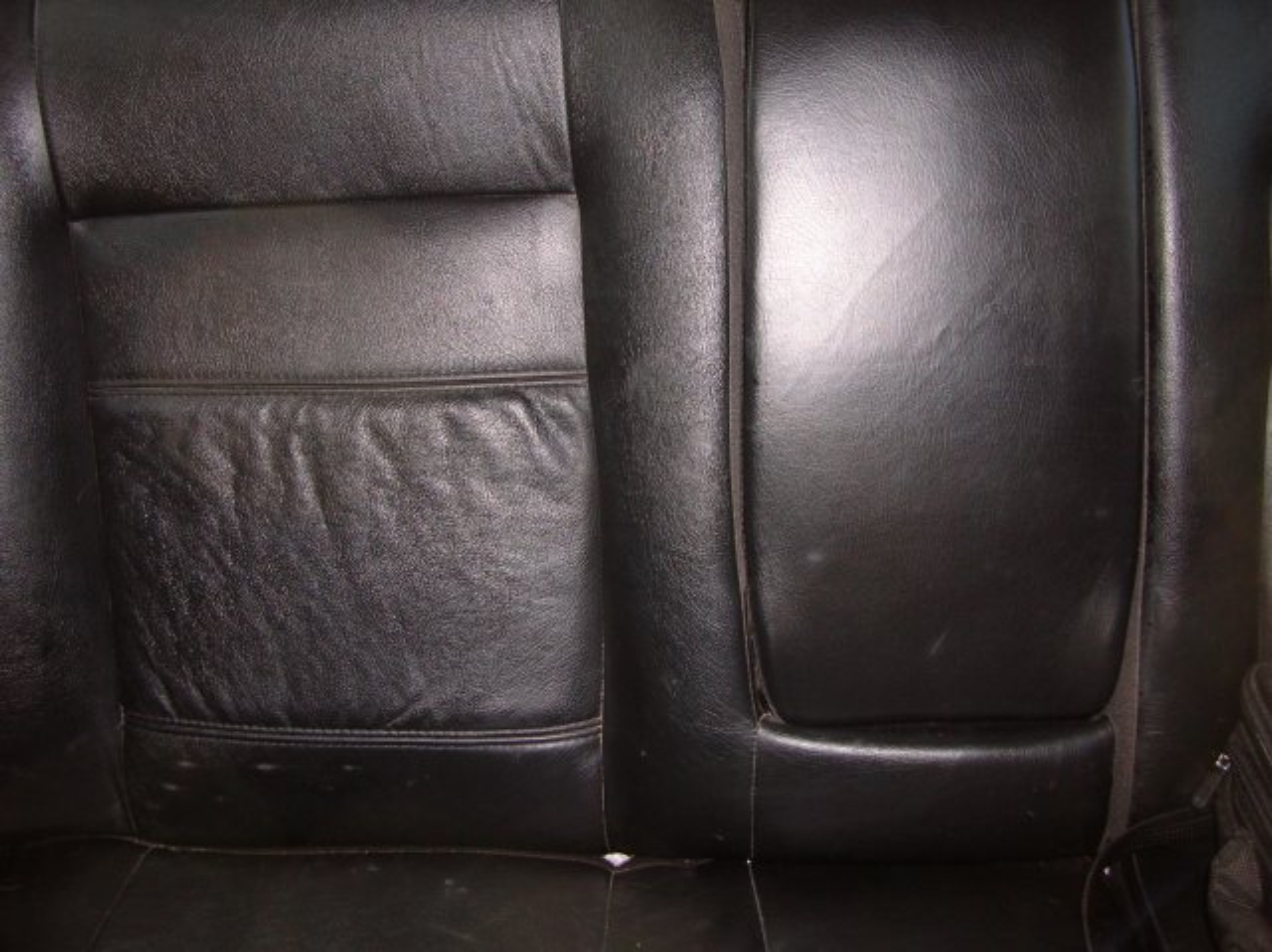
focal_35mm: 35
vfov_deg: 40.6
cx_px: 636
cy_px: 476
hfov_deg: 52.7
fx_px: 1285
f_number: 2.8
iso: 50
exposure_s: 1/60.1
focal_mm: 5.8
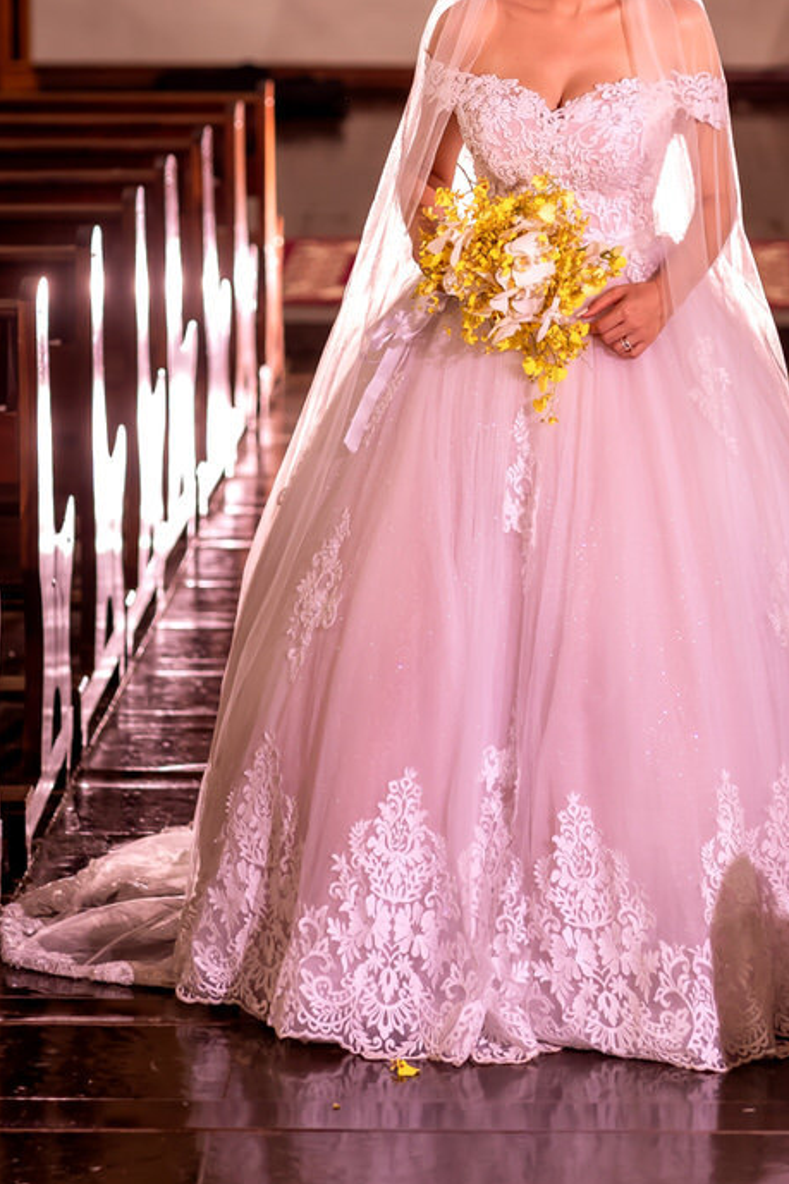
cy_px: 175
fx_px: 4868
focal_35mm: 148
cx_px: 547
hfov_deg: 9.3
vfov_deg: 13.8
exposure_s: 1/200
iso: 800
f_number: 2.8
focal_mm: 85
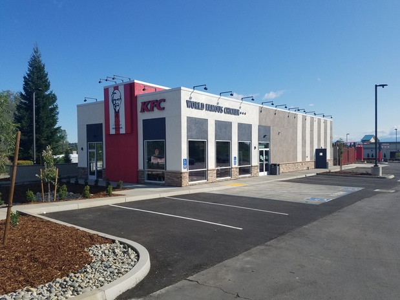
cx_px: 200
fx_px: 300
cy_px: 150
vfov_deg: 53.0
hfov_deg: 67.3
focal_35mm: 26
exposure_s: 1/3472
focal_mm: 4.2
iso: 50
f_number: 1.7
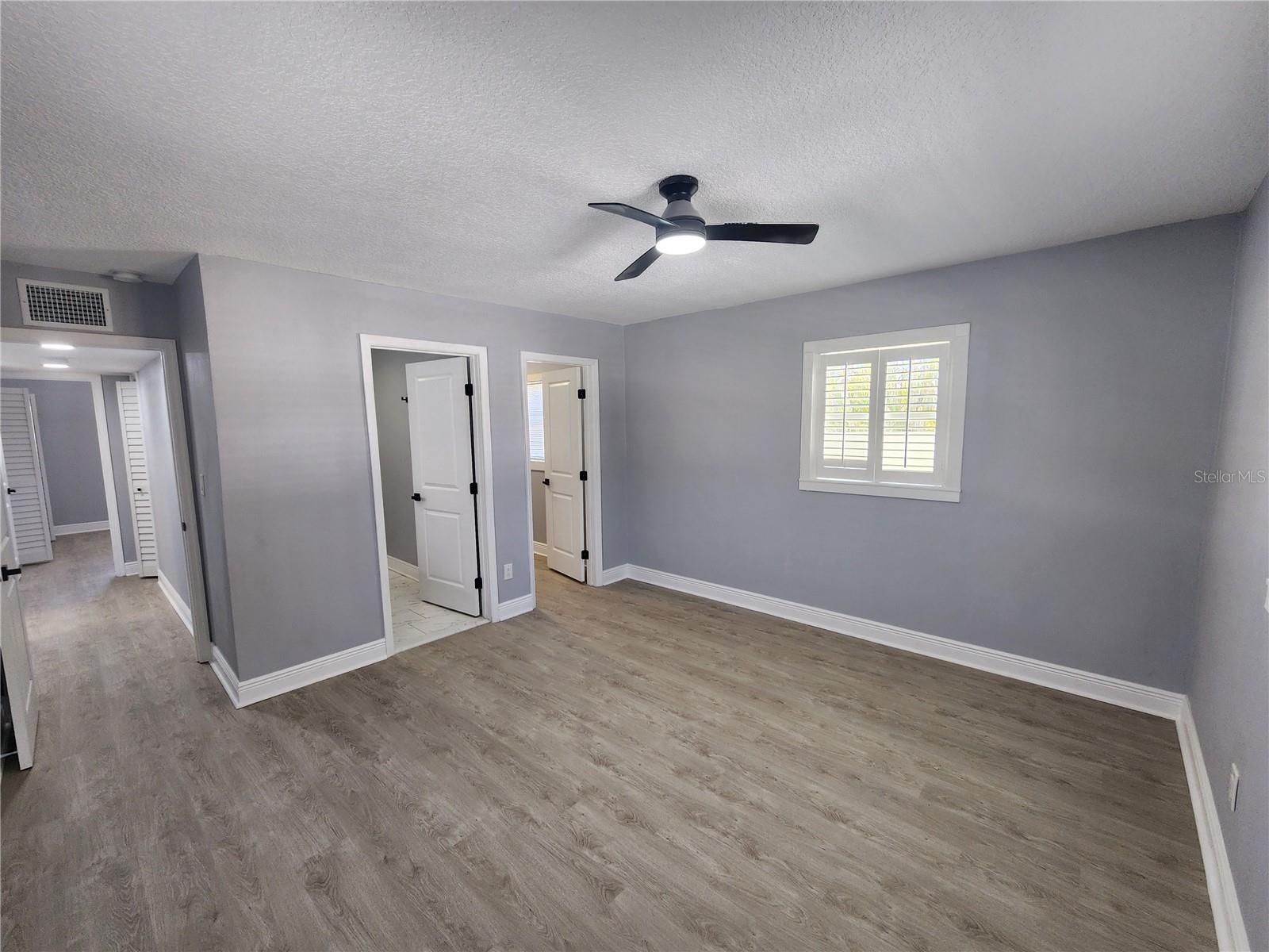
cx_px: 634
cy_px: 476
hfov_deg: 106.2
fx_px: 477
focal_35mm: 13
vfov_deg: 89.9
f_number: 2.2
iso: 125
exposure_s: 1/60
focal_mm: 2.2
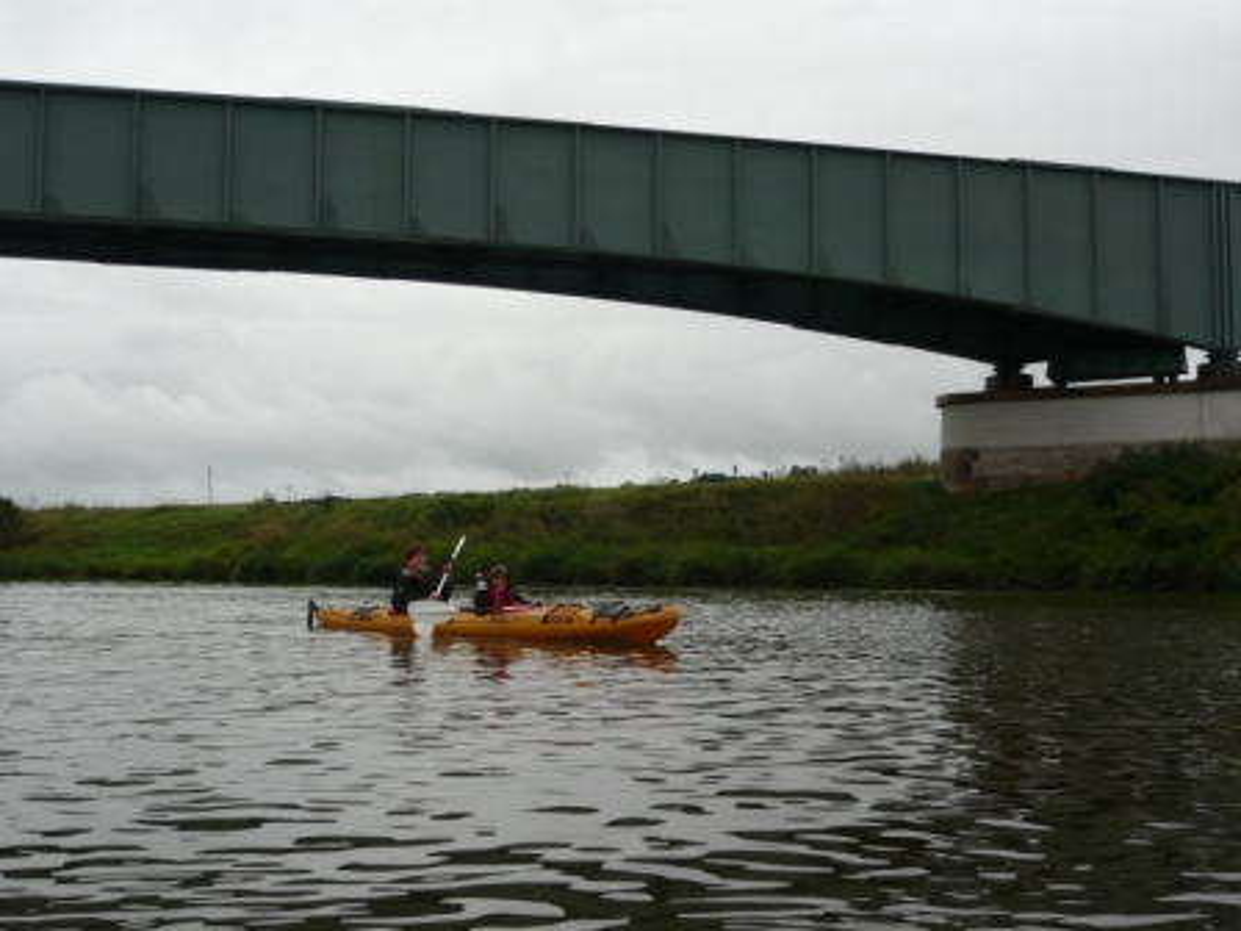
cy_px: 466
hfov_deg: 43.9
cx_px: 620
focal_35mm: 43
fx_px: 1542
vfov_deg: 33.6
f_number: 3.4
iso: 100
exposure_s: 1/400
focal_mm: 7
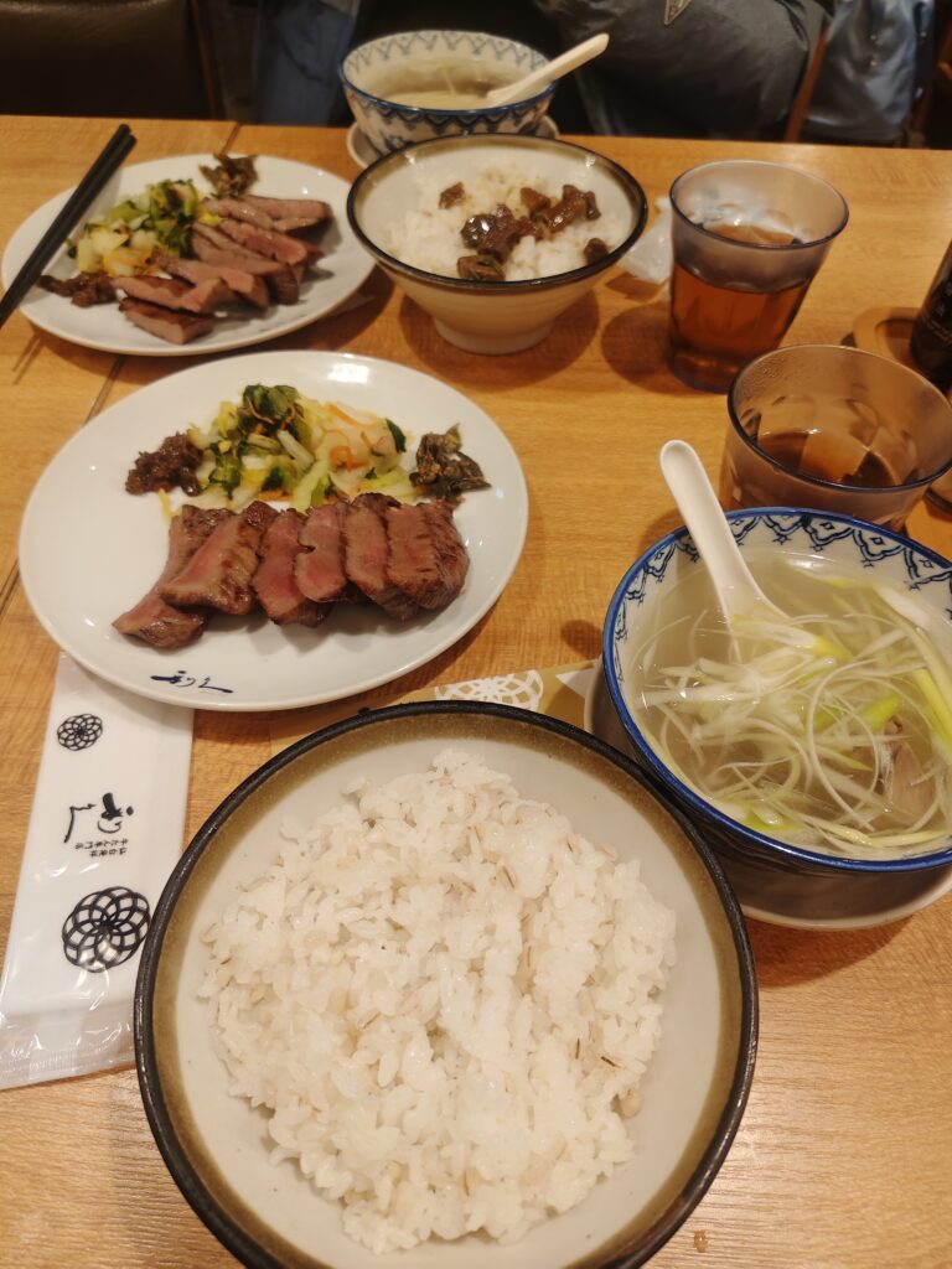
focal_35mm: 23
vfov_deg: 73.9
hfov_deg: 58.9
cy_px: 634
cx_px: 476
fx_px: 843
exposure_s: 1/100
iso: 636
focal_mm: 5.56
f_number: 1.88
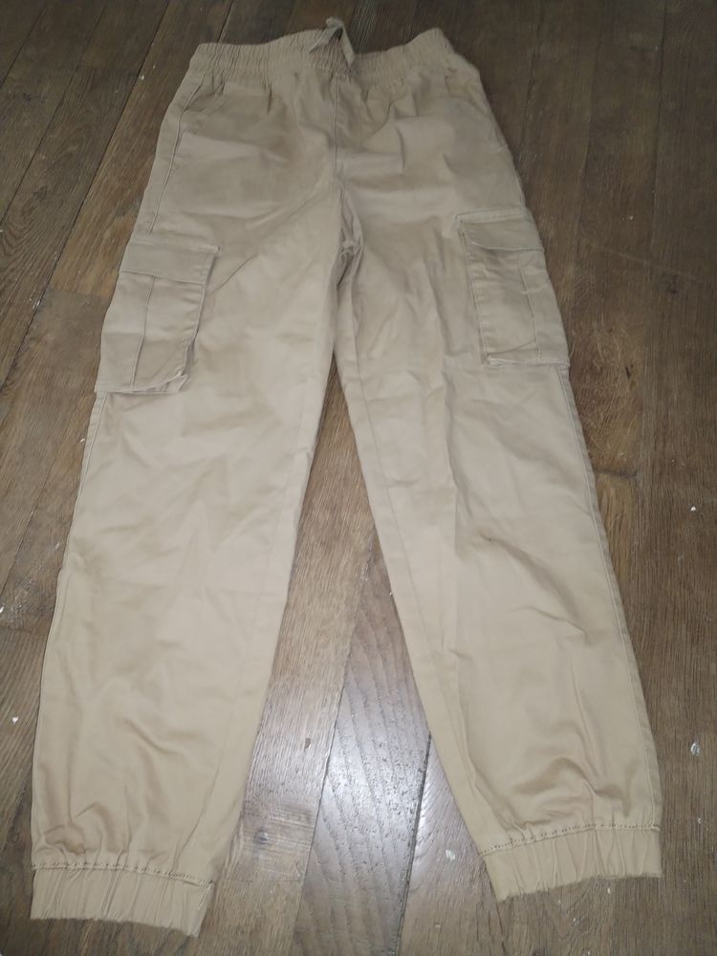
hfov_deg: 53.1
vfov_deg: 67.3
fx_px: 718
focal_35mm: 26
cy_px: 478
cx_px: 358
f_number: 1.8
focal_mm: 4.75
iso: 1600
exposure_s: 1/20
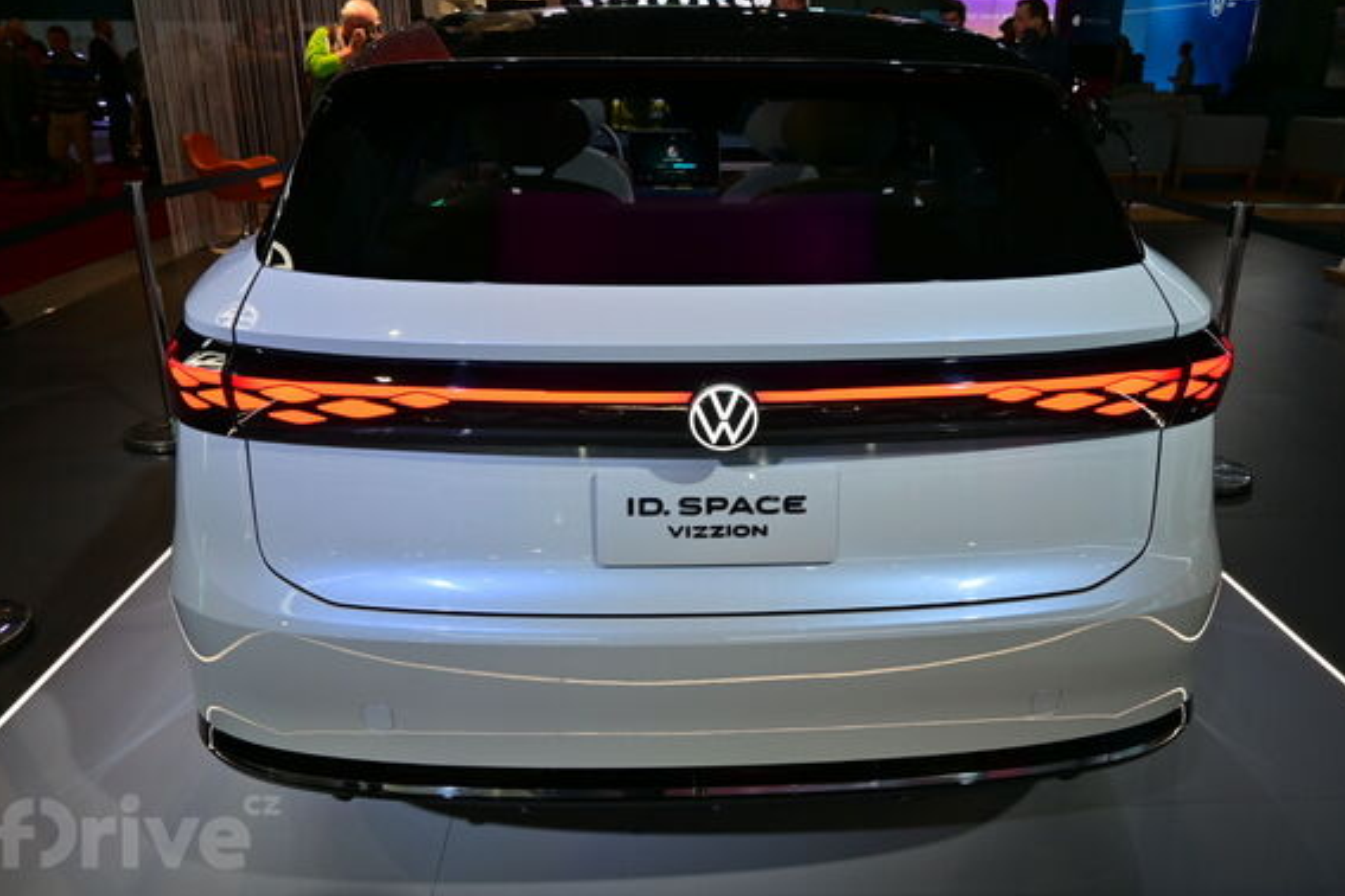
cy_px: 416
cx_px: 700
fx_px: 971
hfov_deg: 69.4
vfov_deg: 49.5
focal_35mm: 26
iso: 100
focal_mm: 16
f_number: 4.5
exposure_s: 1/80
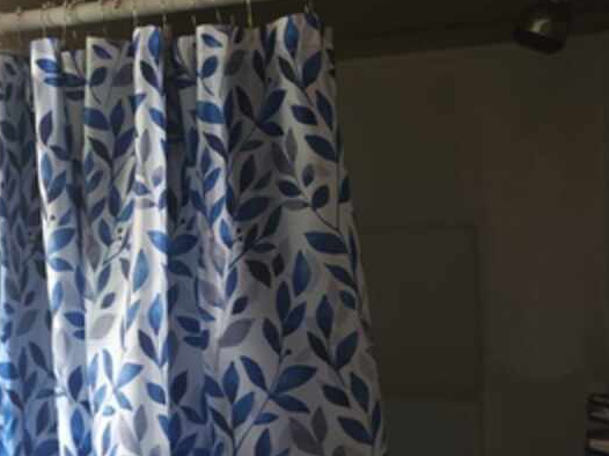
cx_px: 85
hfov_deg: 32.9
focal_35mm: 56
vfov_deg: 26.1
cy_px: 216
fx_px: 985
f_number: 1.8
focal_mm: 6.4
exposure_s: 1/2
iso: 12
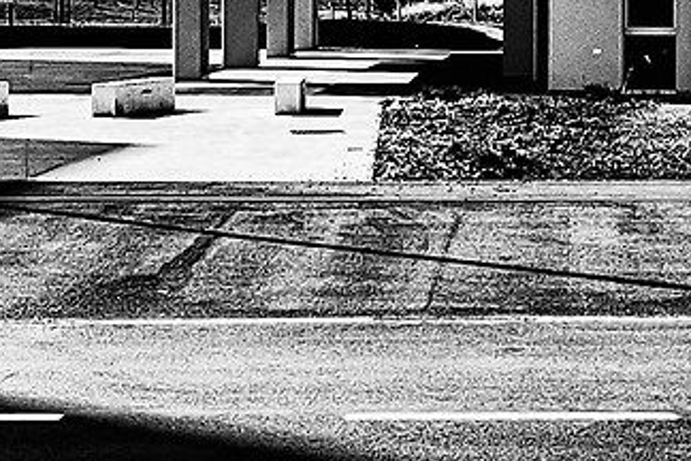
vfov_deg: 12.1
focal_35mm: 111
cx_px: 589
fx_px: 2130
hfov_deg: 18.2
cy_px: -83
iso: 100
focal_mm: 15
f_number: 16
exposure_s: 1/80
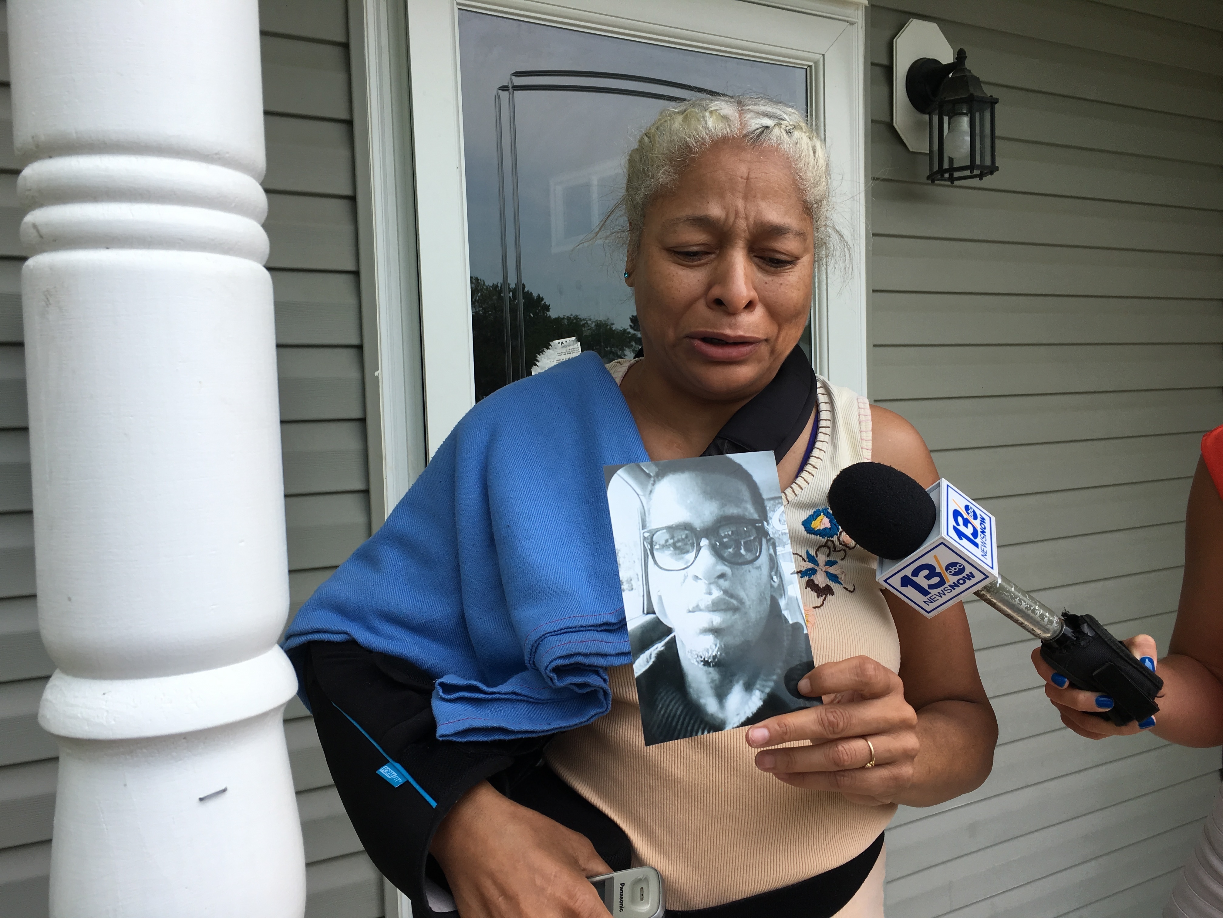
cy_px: 459
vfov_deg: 48.2
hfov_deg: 61.7
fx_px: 1025
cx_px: 612
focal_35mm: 29
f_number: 2.2
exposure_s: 1/630
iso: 25
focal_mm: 4.15
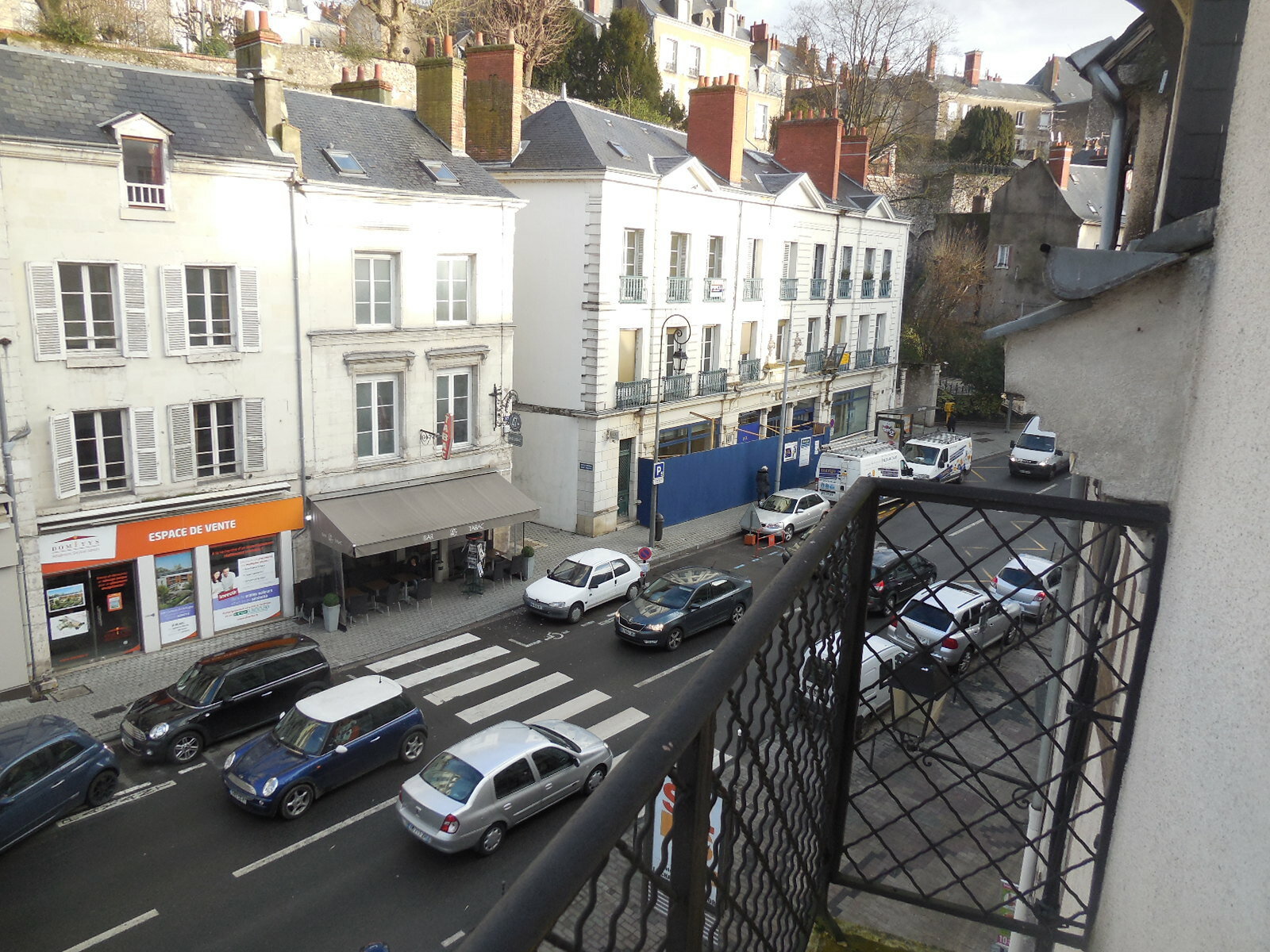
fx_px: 917
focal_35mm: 25
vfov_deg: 54.9
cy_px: 476
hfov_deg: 69.4
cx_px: 635
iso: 125
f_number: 3.1
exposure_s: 1/250
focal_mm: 4.5
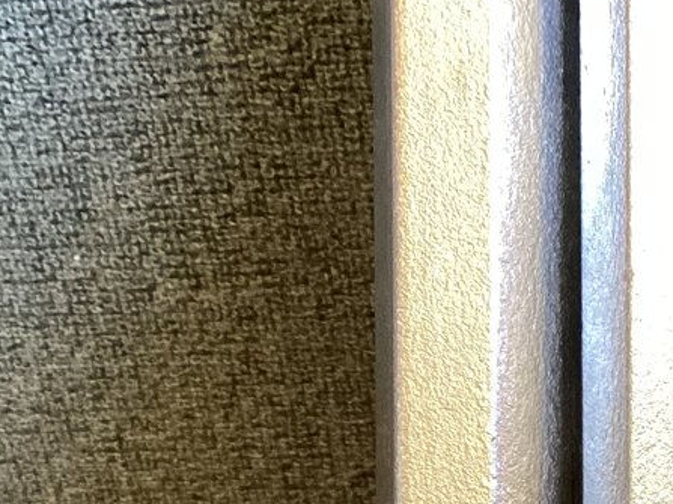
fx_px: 2041
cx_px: 614
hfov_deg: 18.4
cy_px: 664
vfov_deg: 13.5
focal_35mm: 105
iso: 250
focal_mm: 3.3
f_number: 2.4
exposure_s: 1/60
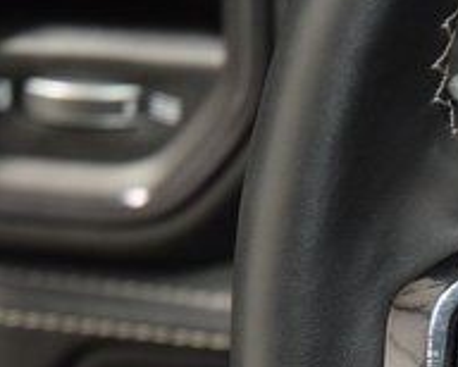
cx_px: 682
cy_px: 382
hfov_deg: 5.8
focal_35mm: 328
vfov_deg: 4.7
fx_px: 4451
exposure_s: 1/30
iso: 2500
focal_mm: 70
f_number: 4.5
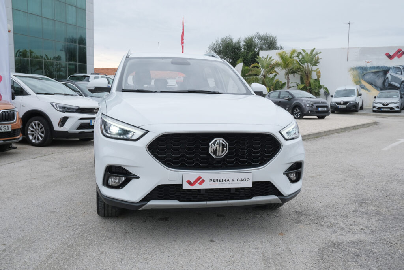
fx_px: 382
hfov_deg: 55.8
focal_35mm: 34
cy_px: 135
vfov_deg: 38.9
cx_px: 202
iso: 500
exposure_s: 1/250
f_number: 9
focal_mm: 22.8
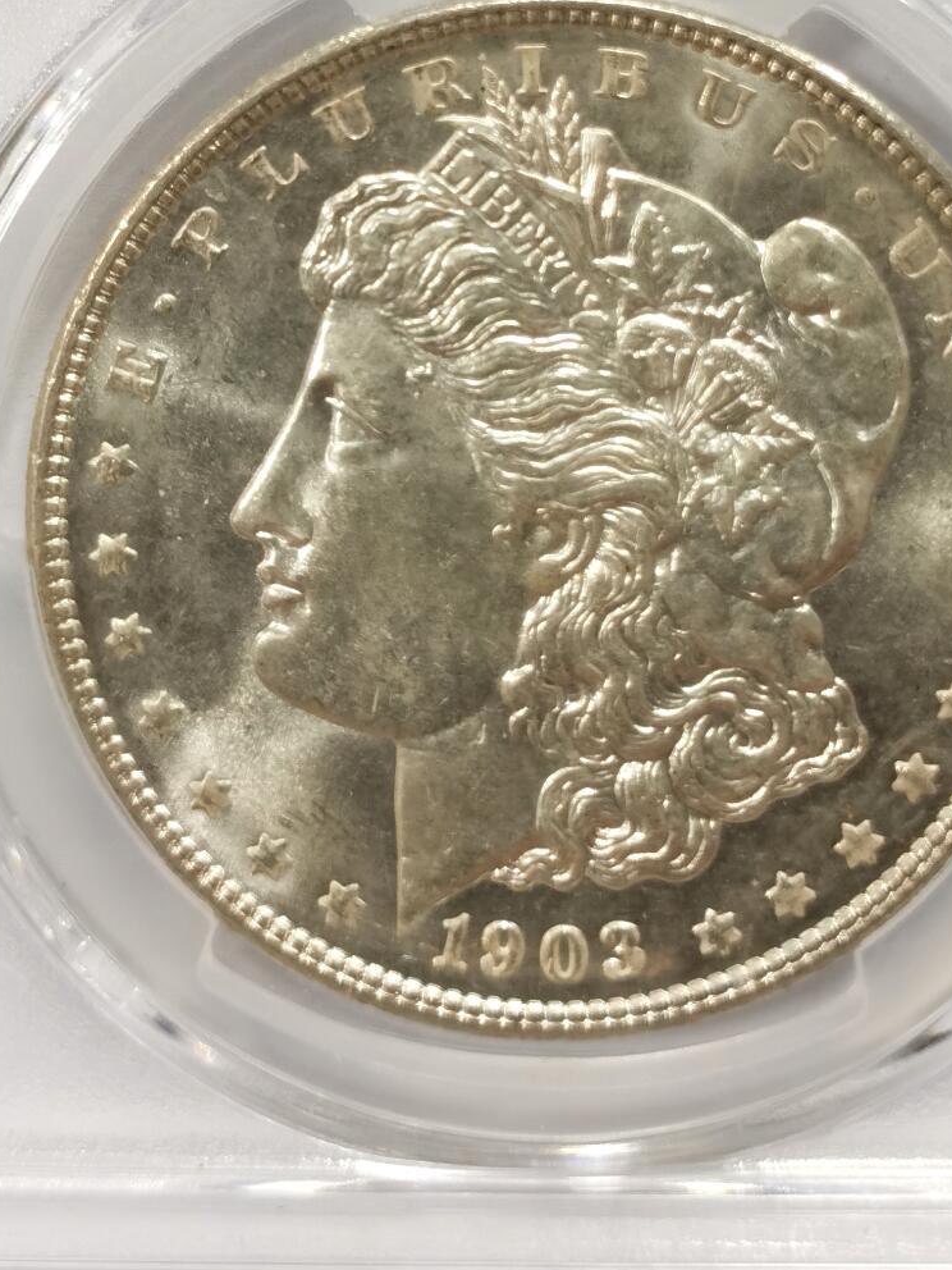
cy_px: 188
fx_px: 3594
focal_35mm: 98
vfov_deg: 19.7
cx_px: 543
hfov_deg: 15.1
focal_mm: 5.56
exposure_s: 1/100
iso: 125
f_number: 16
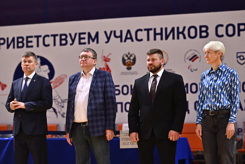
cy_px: 82
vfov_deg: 12.2
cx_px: 122
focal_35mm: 112
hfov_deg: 18.3
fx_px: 762
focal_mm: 112
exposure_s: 1/800
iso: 640
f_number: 2.8
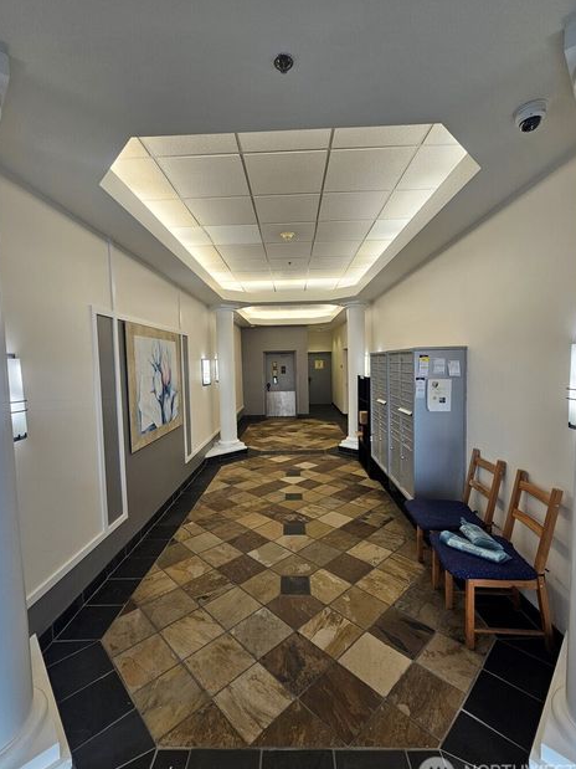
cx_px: 283
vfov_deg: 102.1
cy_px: 388
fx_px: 311
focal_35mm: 14
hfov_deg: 85.6
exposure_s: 1/60
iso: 64
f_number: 2.2
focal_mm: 2.2
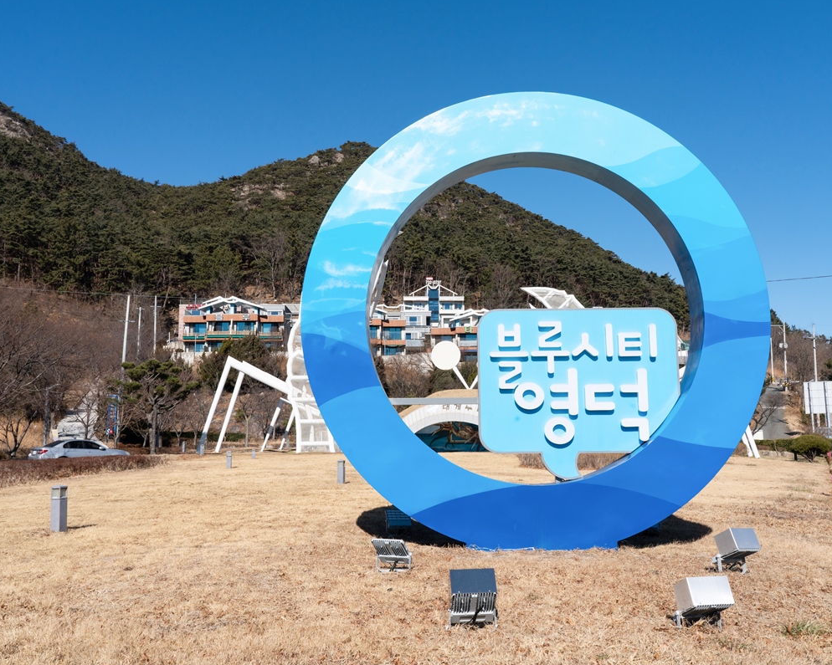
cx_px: 431
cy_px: 331
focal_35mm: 34
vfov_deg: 43.4
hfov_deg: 52.8
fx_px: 837
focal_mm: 30
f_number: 18
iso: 400
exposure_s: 1/320
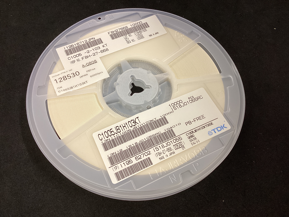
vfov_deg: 45.4
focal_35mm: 31
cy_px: 108
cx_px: 144
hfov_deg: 58.4
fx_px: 259
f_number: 2.4
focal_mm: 3.3
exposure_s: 1/50
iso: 160
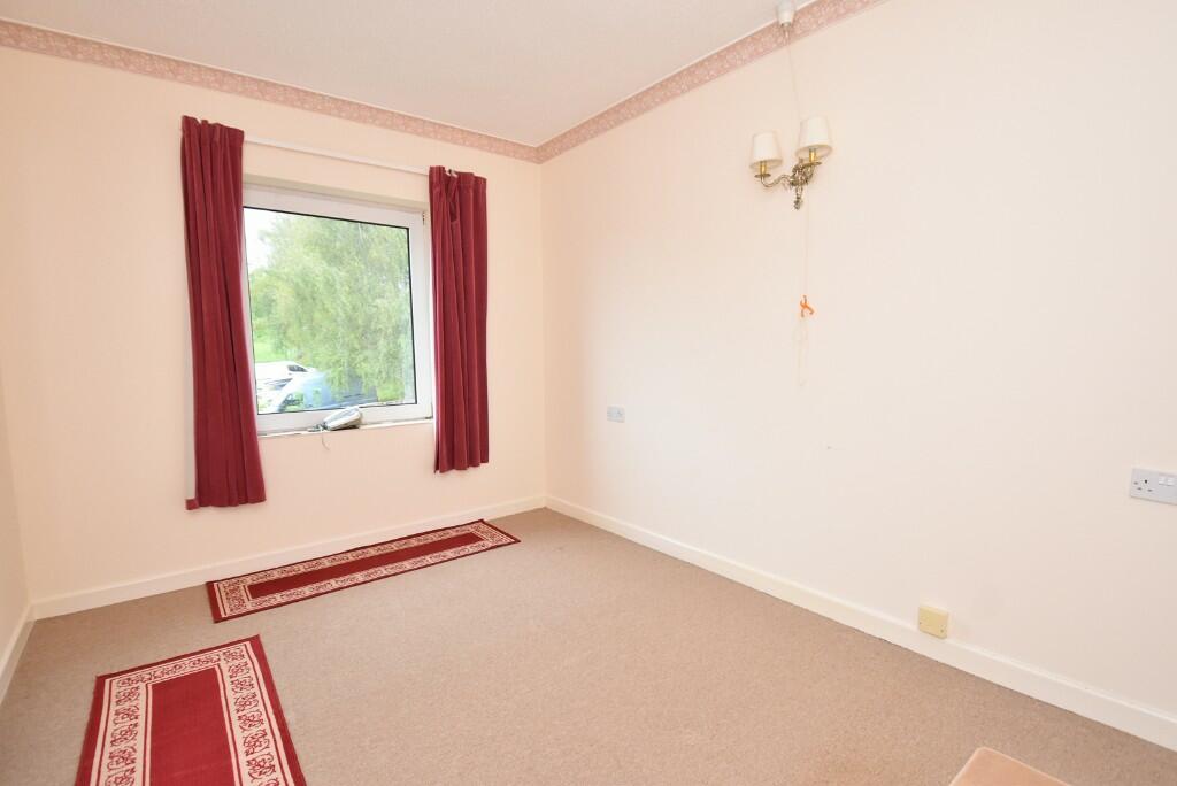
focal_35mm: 16
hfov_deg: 94.9
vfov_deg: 72.1
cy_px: 393
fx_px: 540
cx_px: 588
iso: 800
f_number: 4.5
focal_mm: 11
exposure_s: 1/160
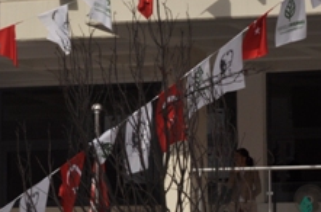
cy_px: 43
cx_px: -64
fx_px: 3159
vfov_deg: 3.8
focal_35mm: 355
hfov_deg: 5.8
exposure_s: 1/1500
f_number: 9.5
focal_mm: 95
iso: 200
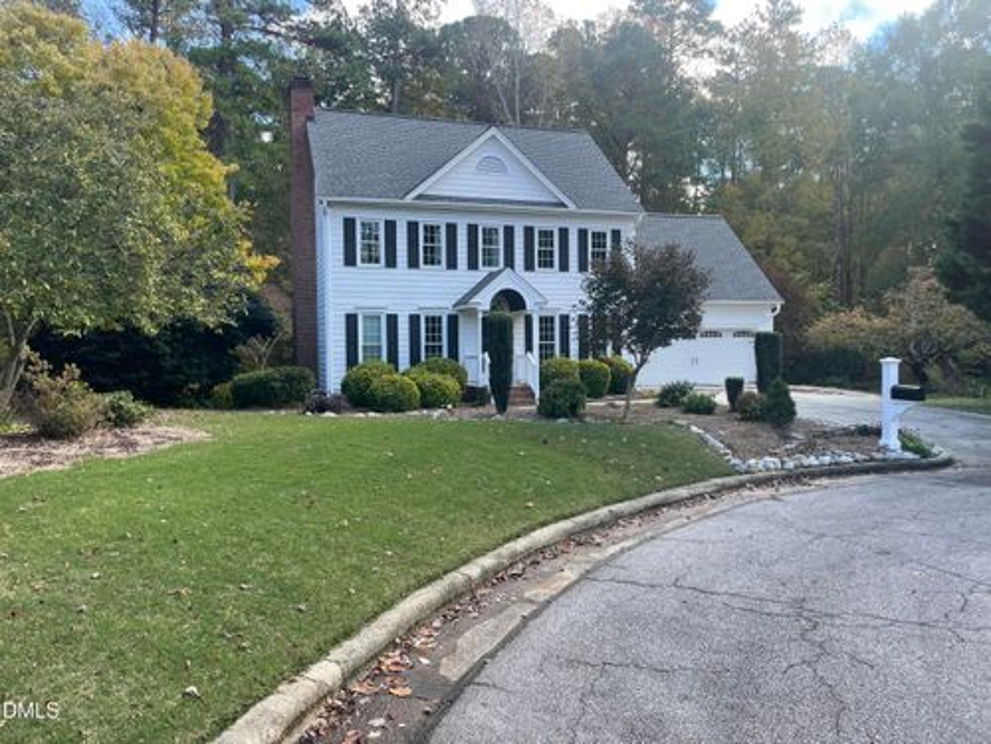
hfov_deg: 67.3
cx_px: 496
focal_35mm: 26
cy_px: 372
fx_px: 744
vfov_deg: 53.1
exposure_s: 1/312
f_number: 1.6
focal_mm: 4.2
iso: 32
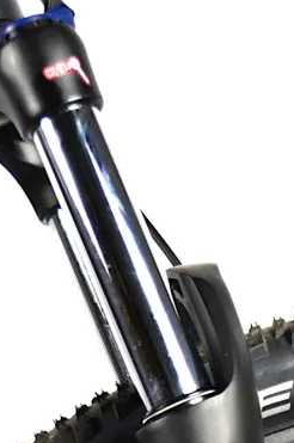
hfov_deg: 10.8
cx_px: 137
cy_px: 586
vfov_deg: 15.4
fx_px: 1561
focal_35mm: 127
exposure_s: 1/30
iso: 1000
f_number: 4.5
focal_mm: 26
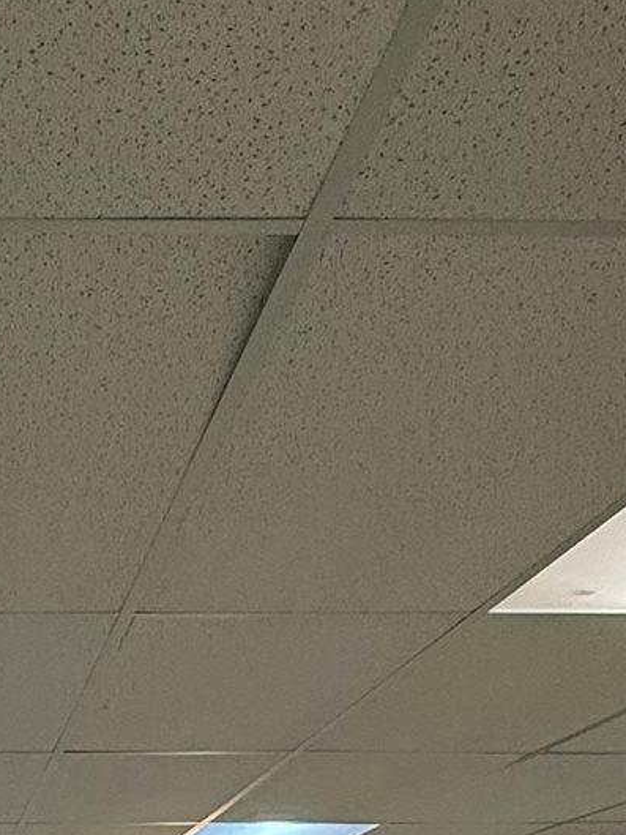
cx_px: -93
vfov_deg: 21.6
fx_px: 1470
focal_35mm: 61
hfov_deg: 22.4
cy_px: 1471
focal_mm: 2.22
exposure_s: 1/120
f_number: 2.2
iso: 320
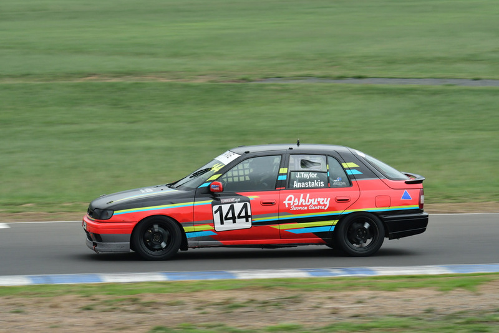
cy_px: 166
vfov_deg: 7.0
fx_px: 2704
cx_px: 250
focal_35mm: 195
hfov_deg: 10.5
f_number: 11
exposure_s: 1/250
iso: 1000
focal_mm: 130
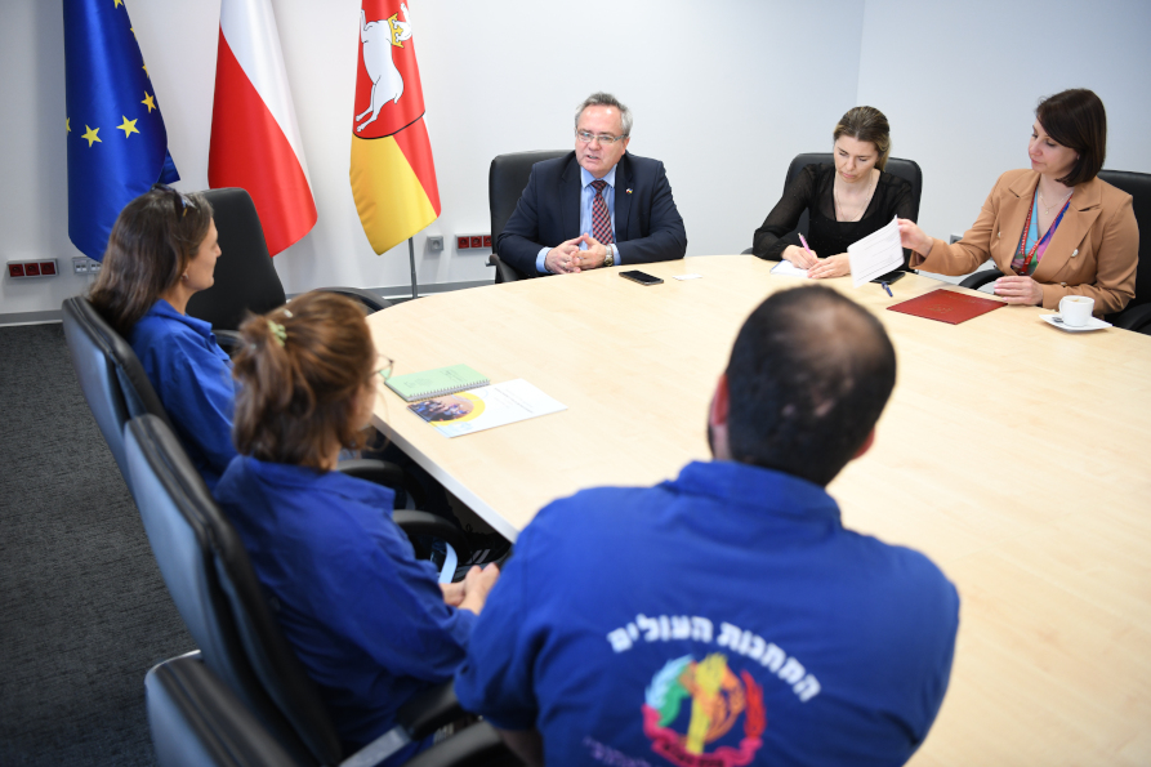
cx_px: 576
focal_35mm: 35
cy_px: 384
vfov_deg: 37.8
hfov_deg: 54.4
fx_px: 1119
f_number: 2.8
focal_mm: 35
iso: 800
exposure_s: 1/100
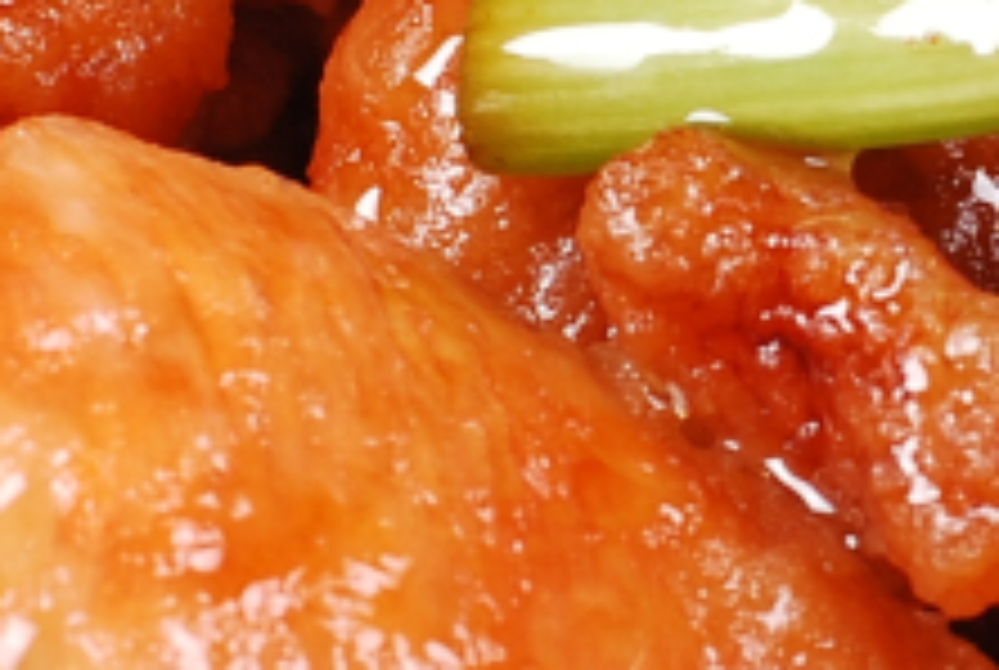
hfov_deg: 4.1
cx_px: 760
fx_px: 14097
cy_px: 171
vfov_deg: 2.7
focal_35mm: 507
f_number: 10
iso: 100
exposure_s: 1/125
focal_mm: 50
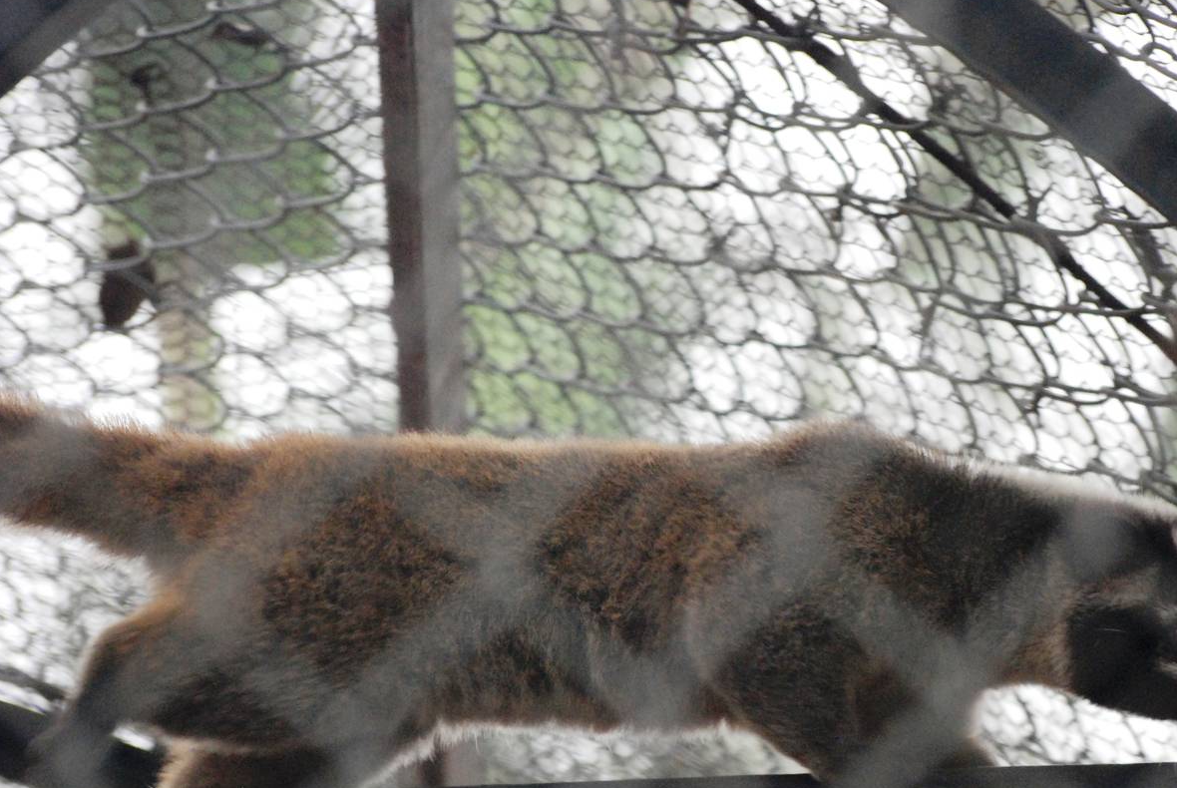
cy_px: 504
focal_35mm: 397
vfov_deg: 3.5
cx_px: 795
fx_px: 12985
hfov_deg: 5.2
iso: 1600
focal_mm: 195
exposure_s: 1/160
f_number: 6.3
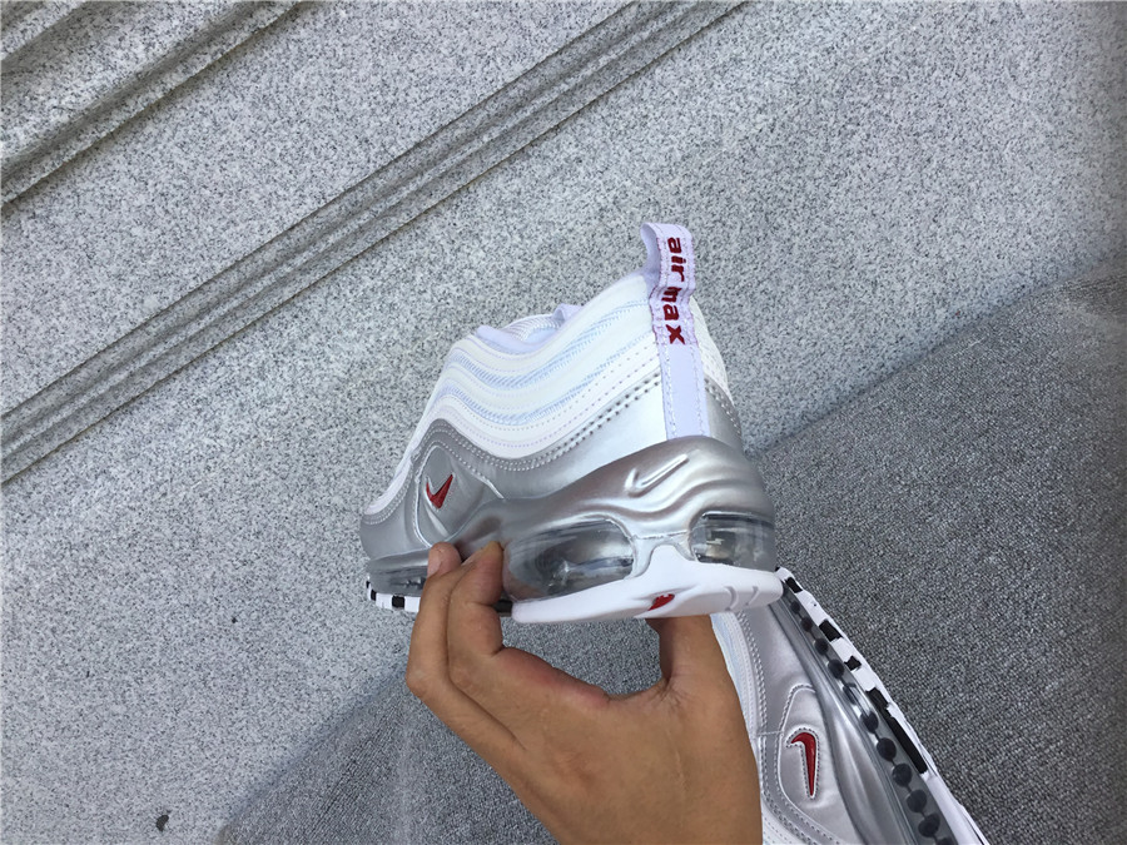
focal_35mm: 31
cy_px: 422
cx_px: 564
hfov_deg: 58.4
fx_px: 1009
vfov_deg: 45.4
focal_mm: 3.3
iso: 25
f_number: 2.4
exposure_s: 1/448
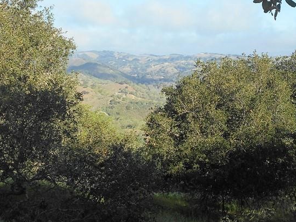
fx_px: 419
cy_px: 78
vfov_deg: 29.5
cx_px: 145
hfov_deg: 38.9
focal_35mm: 49
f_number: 3.2
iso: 80
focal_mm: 4.6
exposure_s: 1/640
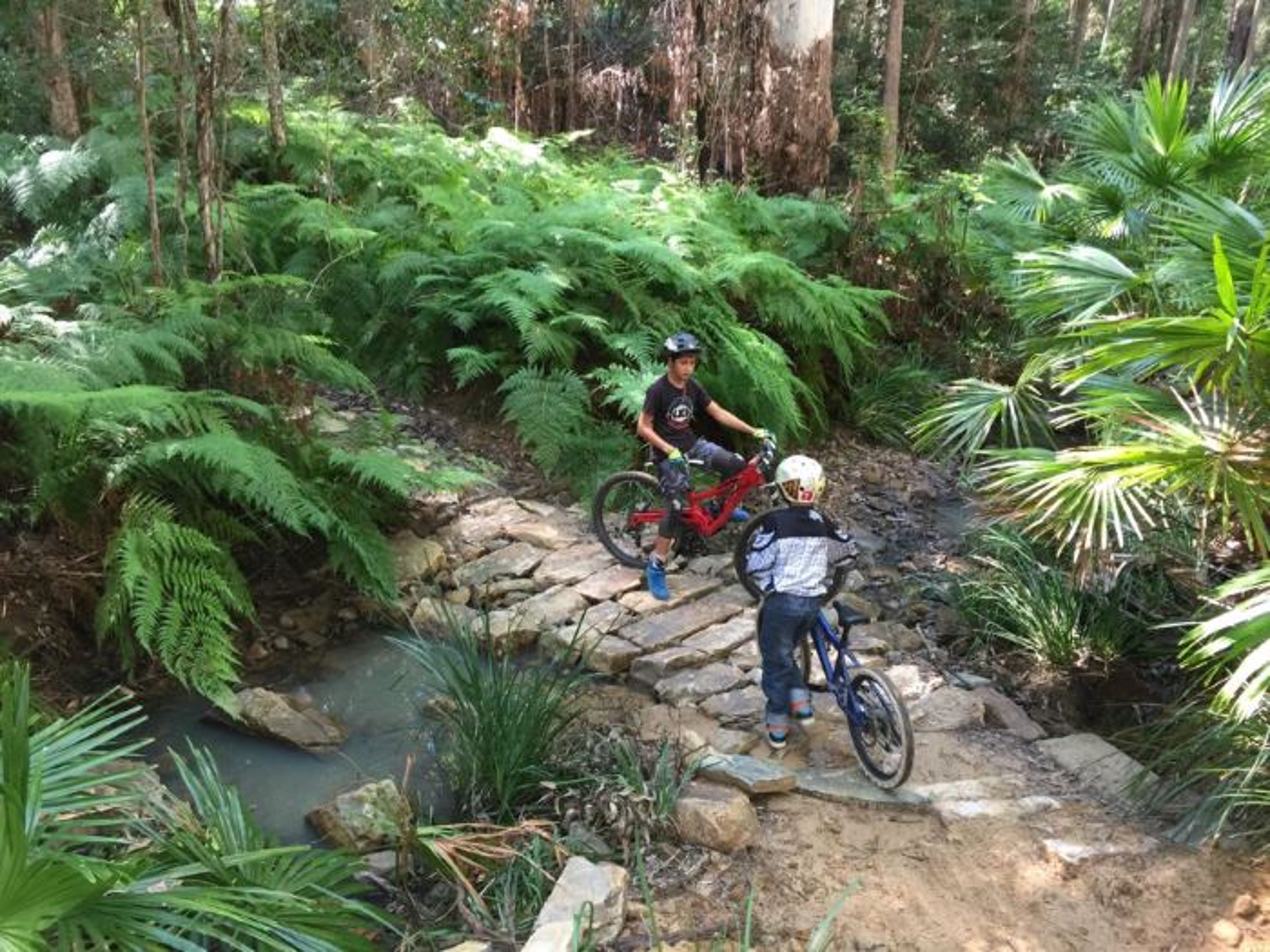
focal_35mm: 29
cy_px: 476
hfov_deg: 61.7
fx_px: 1064
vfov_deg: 48.2
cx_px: 635
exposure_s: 1/17
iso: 40
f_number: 2.2
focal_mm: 4.15
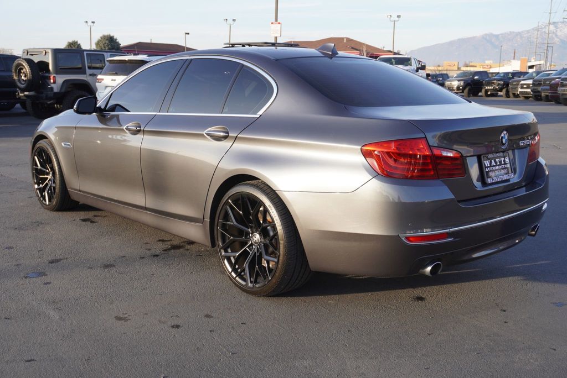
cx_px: 284
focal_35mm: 36
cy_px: 189
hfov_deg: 53.1
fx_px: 567
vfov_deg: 36.9
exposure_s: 1/125
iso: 100
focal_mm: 24
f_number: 5.6
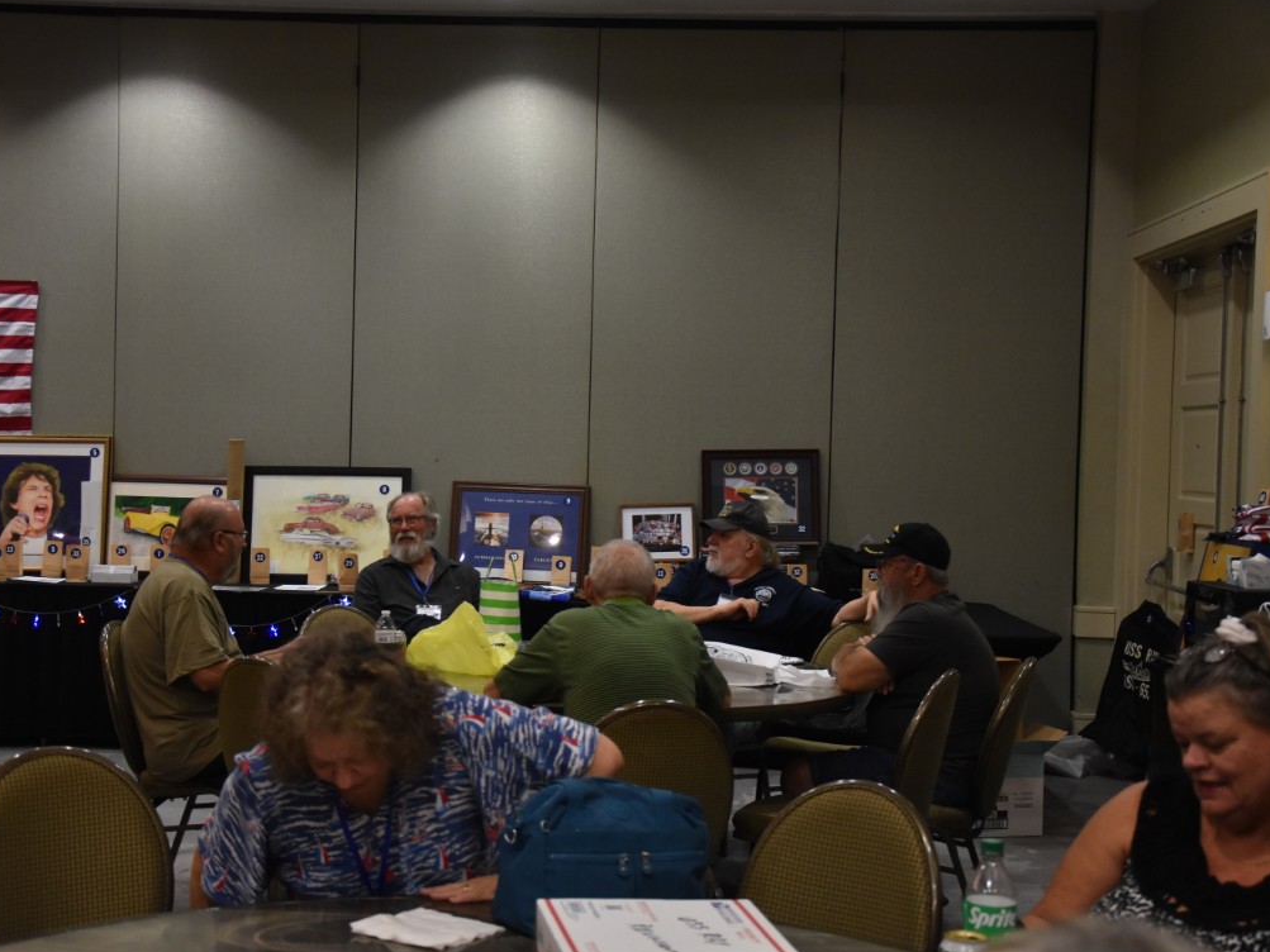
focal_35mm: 53
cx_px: 553
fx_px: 1944
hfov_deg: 36.1
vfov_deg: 27.5
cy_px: 472
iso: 1600
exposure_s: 1/60
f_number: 4.2
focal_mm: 32
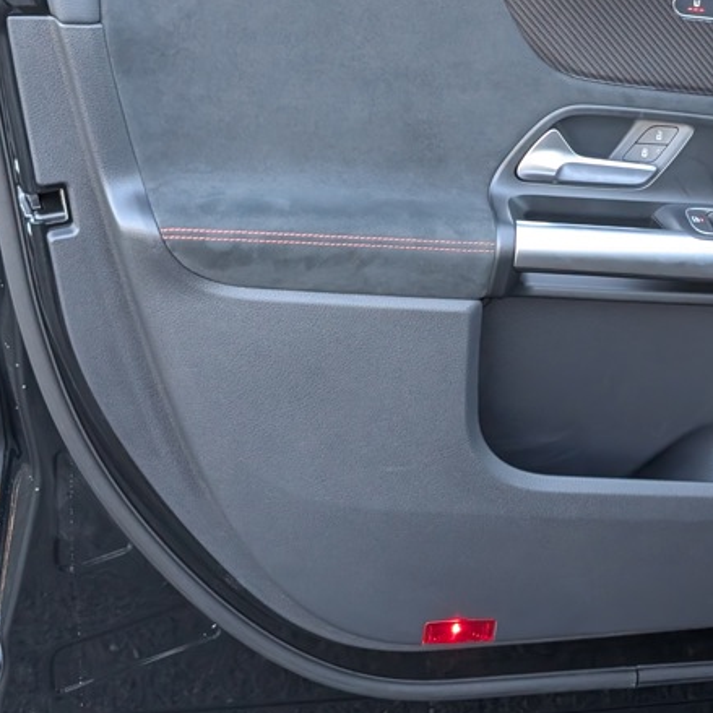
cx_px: 601
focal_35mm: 79
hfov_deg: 21.6
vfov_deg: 21.8
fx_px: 1841
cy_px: 247
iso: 416
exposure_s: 1/330
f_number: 1.68
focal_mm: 6.9
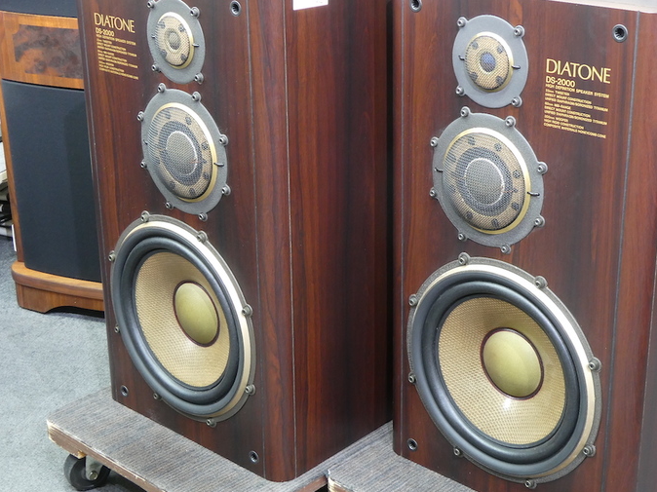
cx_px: 394
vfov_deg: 25.6
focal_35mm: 57
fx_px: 1081
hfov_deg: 33.7
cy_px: 240
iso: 200
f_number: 3.8
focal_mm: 7.2
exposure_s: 1/1.6
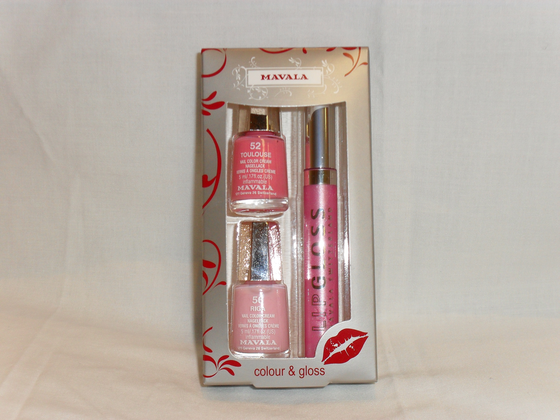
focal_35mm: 49
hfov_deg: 38.9
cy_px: 210
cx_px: 280
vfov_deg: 29.7
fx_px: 793
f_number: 3.9
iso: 200
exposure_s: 1/45
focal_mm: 8.7
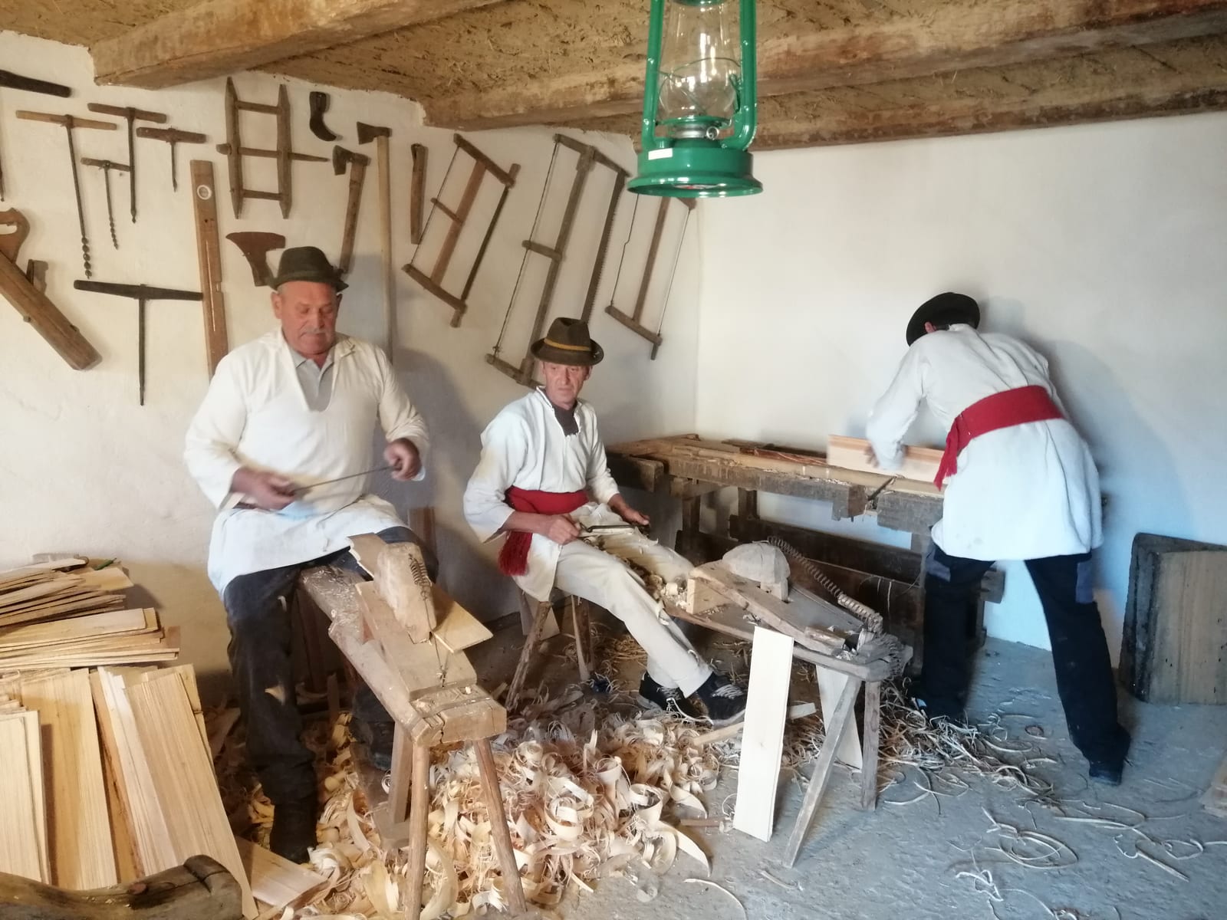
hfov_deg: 65.3
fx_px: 957
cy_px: 460
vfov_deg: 51.4
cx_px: 614
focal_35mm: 27
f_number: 1.8
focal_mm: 3.95
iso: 400
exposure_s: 1/25
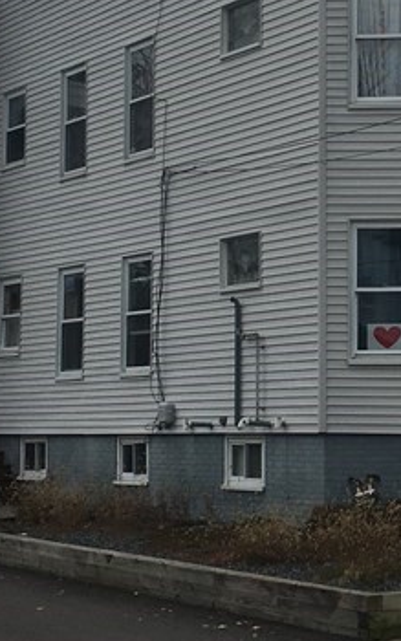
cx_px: 445
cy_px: 289
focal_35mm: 90
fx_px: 1572
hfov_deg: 14.2
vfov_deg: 23.0
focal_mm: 4.15
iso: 25
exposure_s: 1/1026
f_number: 2.2
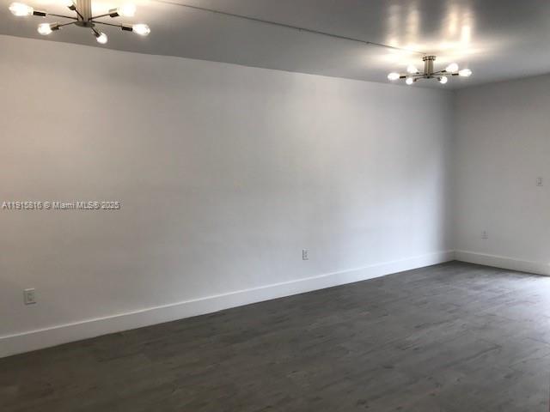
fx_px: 445
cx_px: 275
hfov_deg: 63.4
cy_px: 206
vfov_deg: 49.7
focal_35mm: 28
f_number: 1.8
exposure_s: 1/120
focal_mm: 3.99
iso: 40
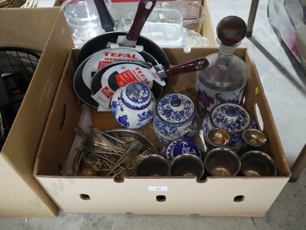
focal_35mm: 32
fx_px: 283
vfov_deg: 44.2
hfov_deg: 56.8
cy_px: 115
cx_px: 153
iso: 1600
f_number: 3.6
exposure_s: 1/60
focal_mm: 16
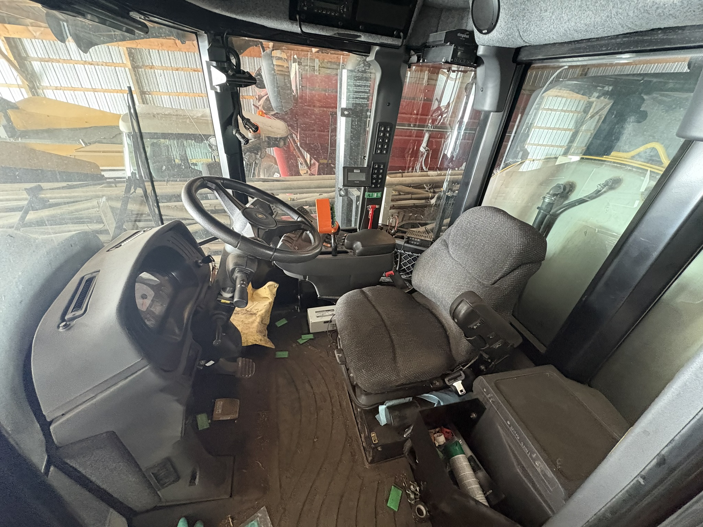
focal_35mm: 14
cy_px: 264
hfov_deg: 102.1
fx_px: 284
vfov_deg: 85.7
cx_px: 352
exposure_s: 1/37
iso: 1000
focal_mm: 2.22
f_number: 2.2
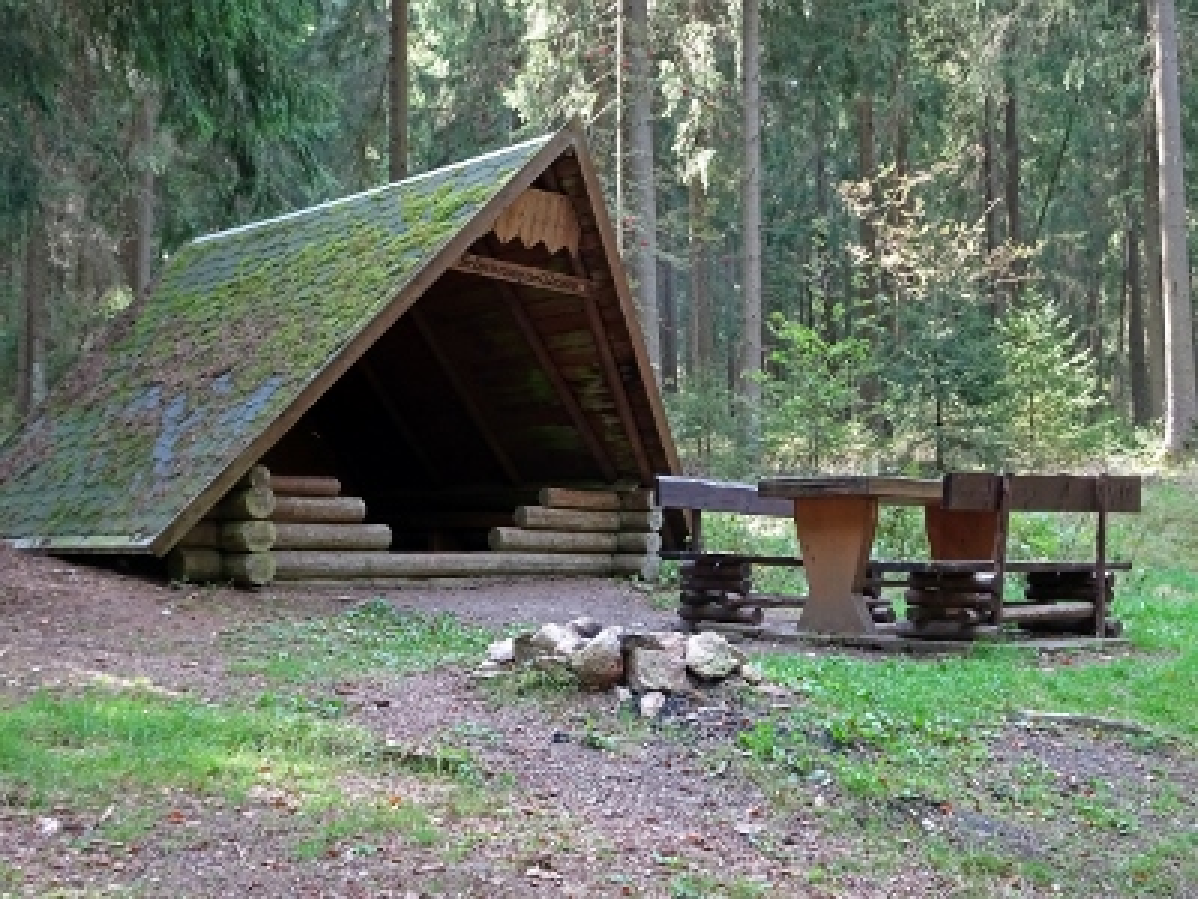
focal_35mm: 38
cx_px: 599
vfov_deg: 37.7
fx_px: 1315
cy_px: 450
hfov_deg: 49.0
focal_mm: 6.56
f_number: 4
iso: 320
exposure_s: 1/40
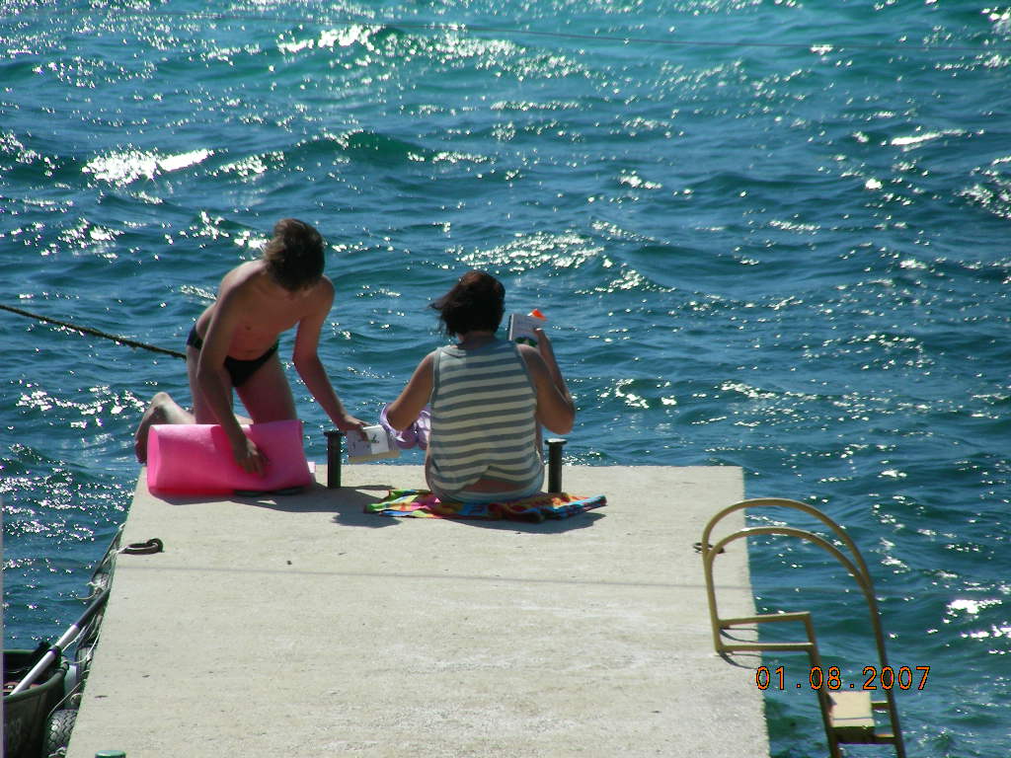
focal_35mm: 380
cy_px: 379
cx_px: 506
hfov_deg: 5.2
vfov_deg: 3.9
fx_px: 11098
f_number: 5.6
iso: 50
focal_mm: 63.3
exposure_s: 1/520
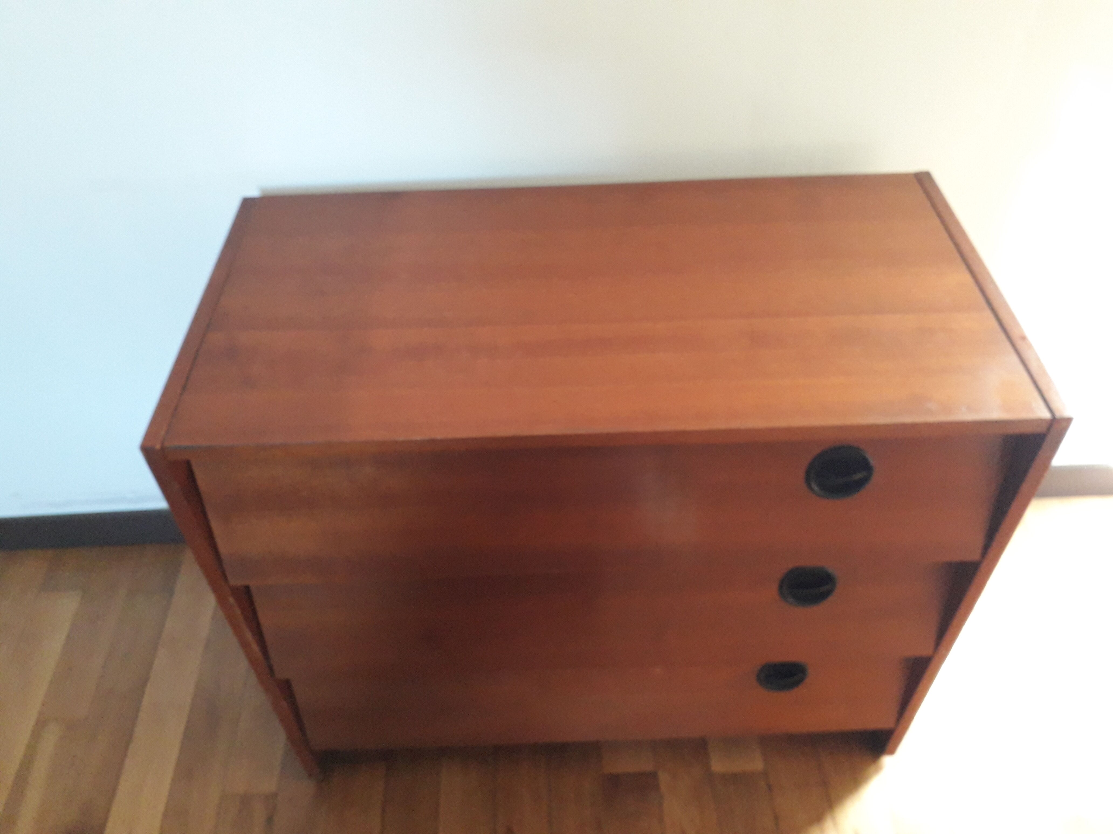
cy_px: 417
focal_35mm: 27
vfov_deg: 51.4
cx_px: 556
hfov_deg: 65.3
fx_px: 868
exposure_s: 1/50
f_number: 1.9
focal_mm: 3.6
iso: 250
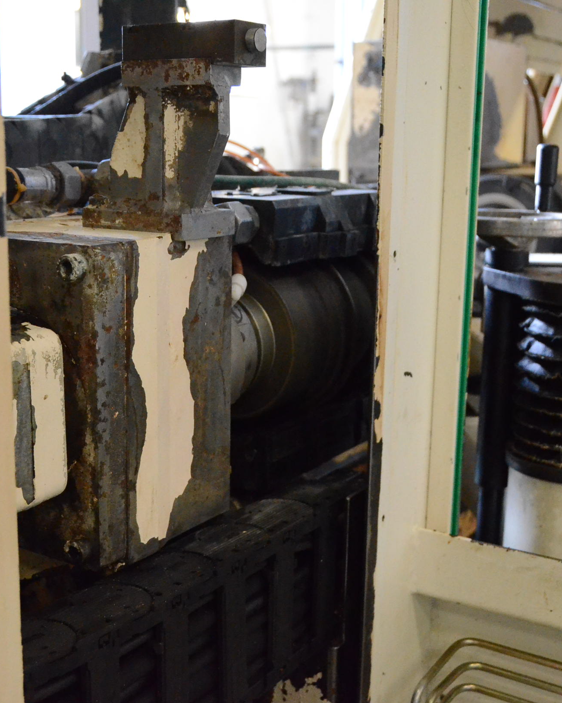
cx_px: 258
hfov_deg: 29.7
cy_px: 352
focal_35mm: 51
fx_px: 1060
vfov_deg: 36.7
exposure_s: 1/250
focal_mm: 24
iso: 6400
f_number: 3.8
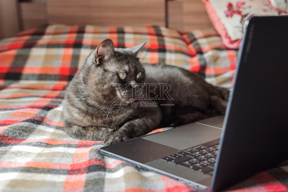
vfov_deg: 27.0
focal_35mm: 50
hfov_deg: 39.6
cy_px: 96
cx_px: 144
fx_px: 400
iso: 320
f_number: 4
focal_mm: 50
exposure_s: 1/125
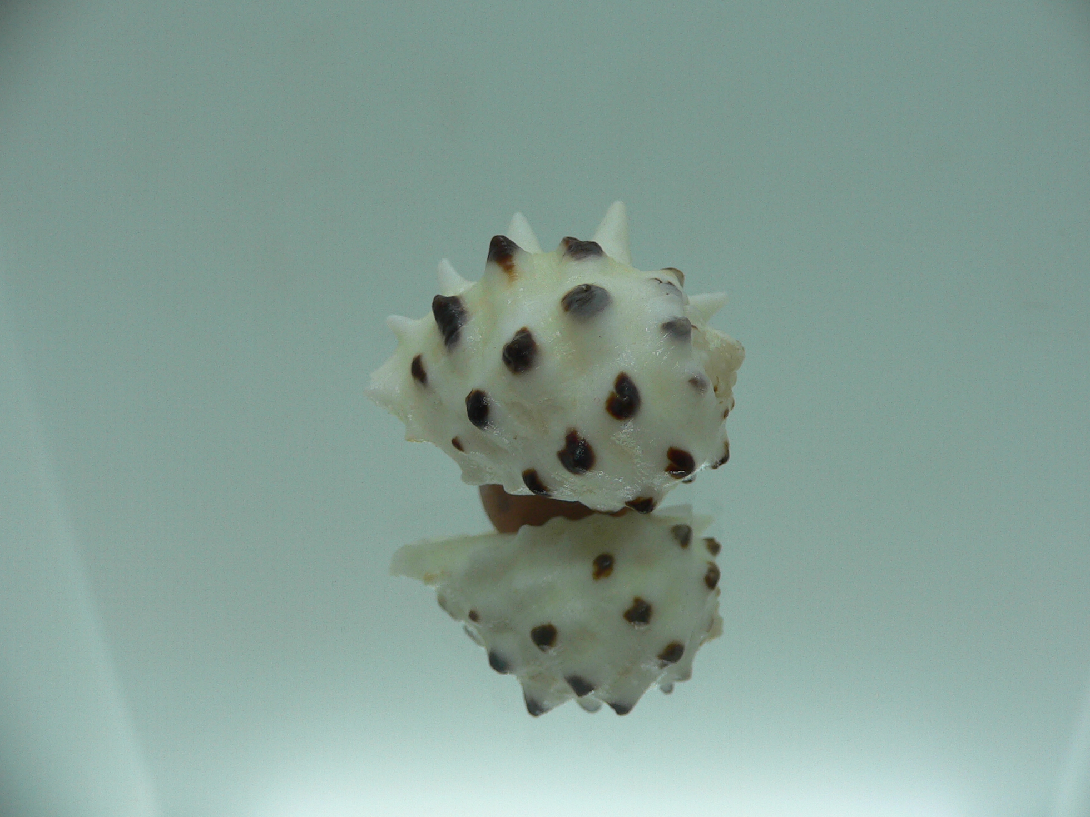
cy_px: 400
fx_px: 1134
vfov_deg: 39.7
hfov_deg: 51.4
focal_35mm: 36
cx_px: 548
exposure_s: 1/80
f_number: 2.8
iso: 80
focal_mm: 4.6
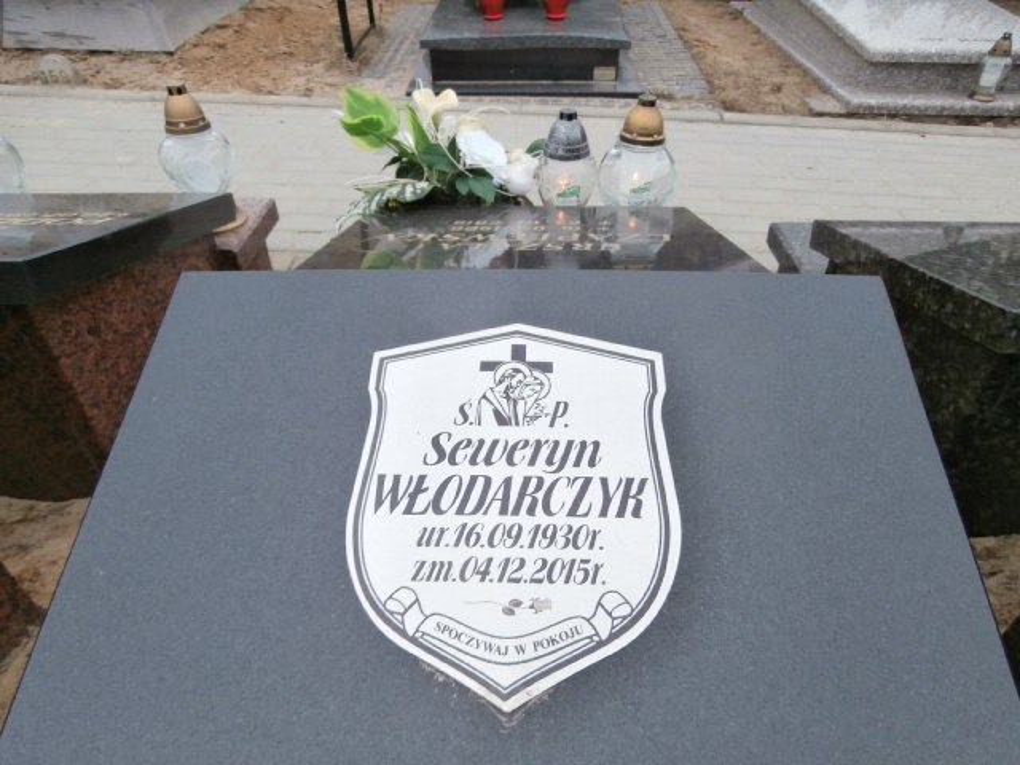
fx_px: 707
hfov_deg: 71.6
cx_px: 510
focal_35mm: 24
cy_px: 382
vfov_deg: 56.8
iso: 100
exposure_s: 1/160
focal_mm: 4.2
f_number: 3
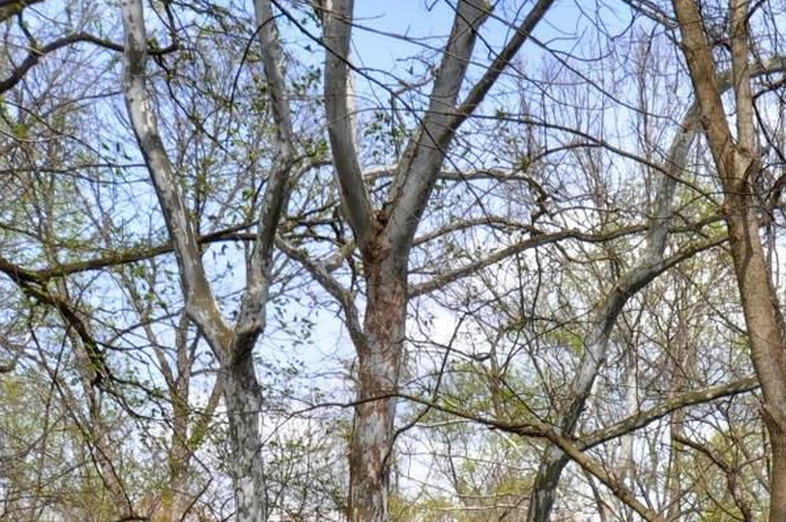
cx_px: 1065
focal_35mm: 123
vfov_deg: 10.6
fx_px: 2683
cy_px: 888
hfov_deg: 15.7
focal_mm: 24
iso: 400
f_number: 11
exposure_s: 1/400
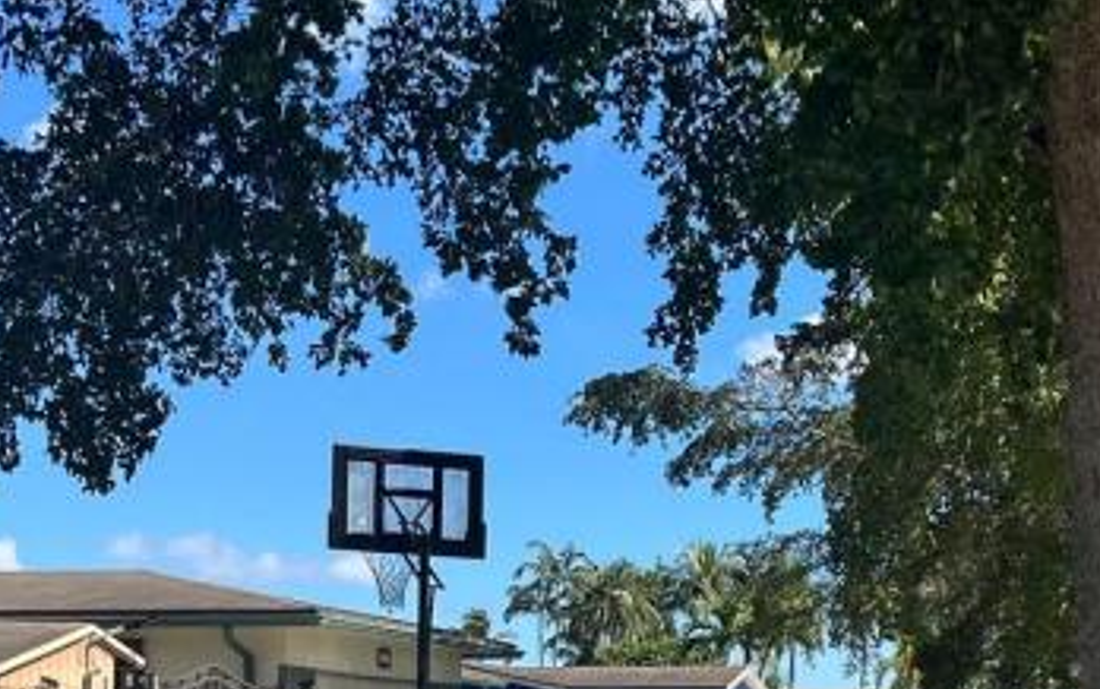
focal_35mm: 76
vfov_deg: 16.4
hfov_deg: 27.1
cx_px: 623
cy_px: 857
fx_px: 2280
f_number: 1.5
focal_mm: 5.7
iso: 50
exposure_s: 1/2632
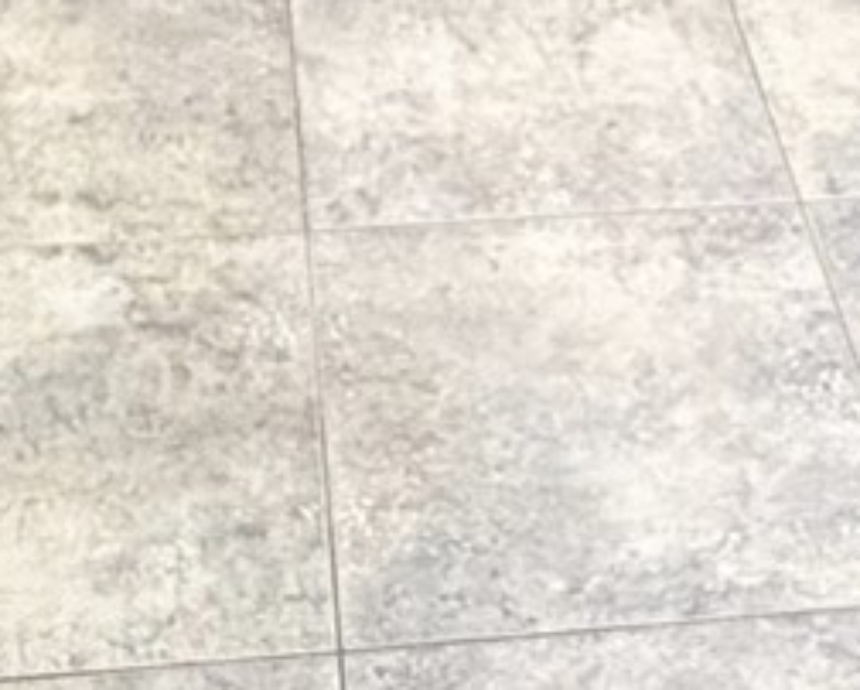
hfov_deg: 18.4
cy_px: -833
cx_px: 580
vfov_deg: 12.4
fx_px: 2649
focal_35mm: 104
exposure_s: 1/60
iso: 640
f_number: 2.2
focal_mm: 2.22
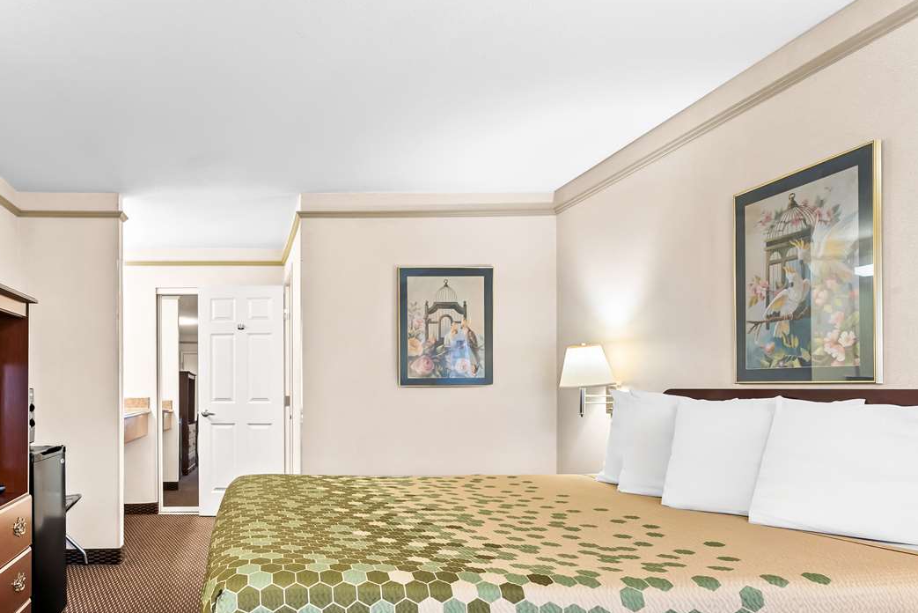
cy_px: 408
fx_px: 587
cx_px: 266
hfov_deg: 72.4
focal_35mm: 23
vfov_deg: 54.1
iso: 400
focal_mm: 16
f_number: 8
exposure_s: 1/1.67
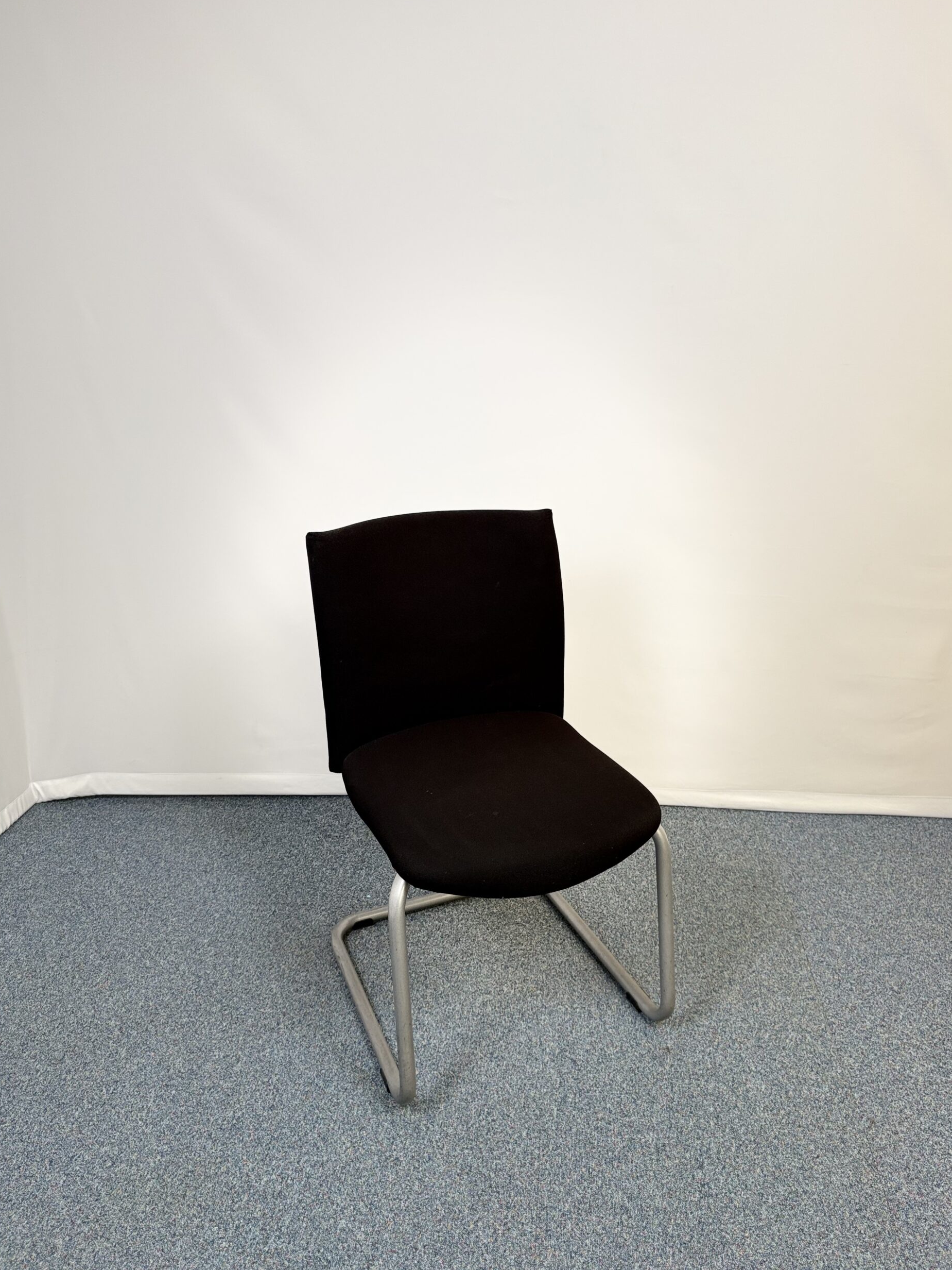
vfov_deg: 65.3
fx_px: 990
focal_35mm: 27
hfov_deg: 51.4
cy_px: 628
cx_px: 479
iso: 100
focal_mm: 5.96
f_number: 1.6
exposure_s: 1/122
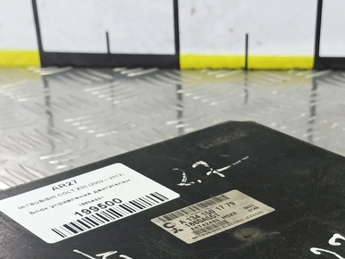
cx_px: 222
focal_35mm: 61
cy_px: 309
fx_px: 608
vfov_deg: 22.2
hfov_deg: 31.5
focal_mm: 4.11
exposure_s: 1/50
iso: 172
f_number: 1.6
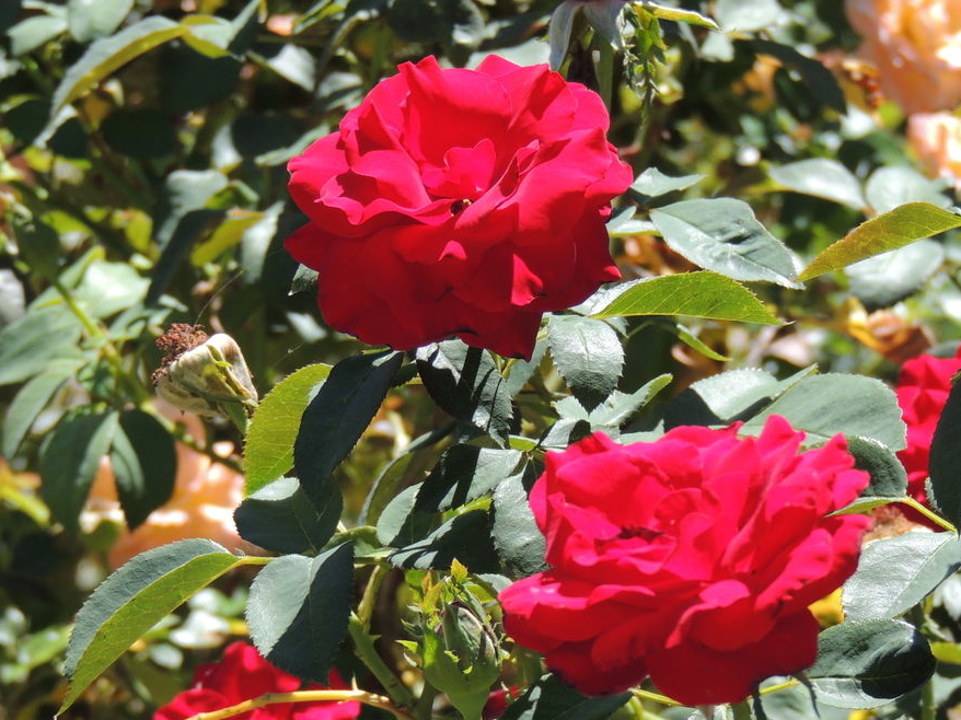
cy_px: 466
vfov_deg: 6.6
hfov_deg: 8.8
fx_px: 6272
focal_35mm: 226
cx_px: 601
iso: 100
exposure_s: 1/320
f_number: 4.4
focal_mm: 27.6
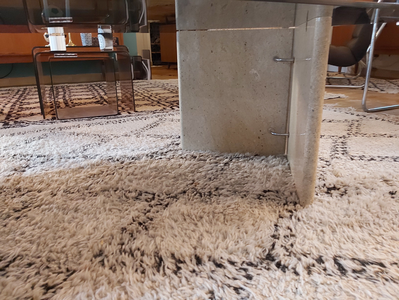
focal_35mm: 26
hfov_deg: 67.3
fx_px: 300
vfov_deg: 53.1
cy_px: 150
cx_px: 200
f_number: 1.7
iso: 500
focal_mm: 3.92
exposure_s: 1/25
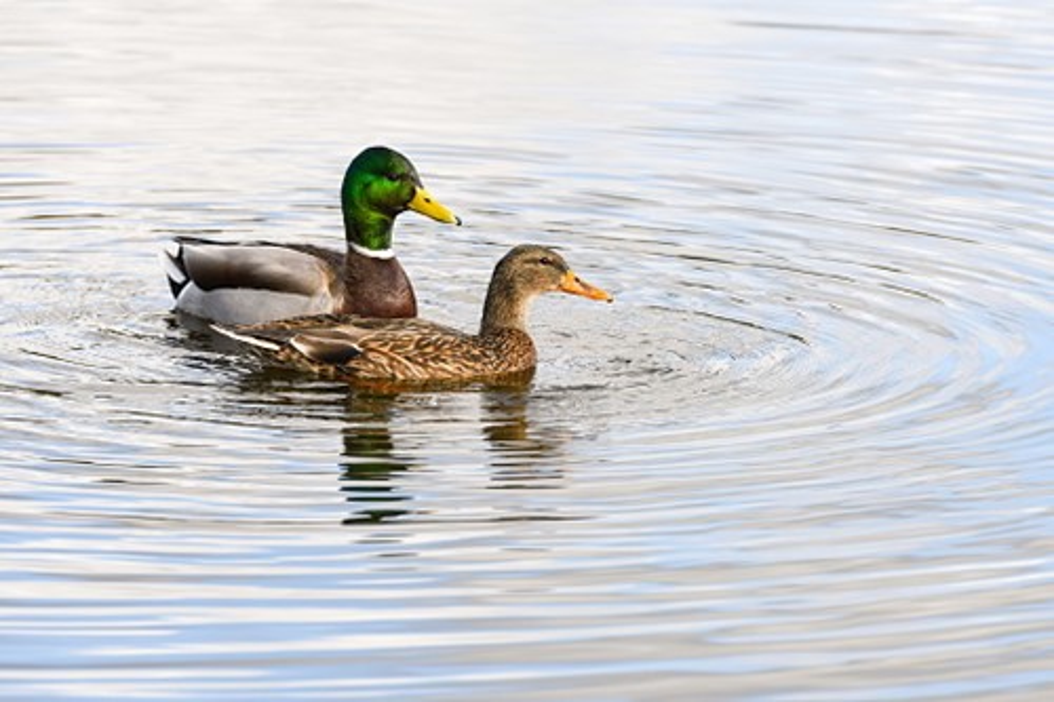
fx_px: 8780
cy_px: 351
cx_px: 527
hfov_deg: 6.9
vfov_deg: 4.6
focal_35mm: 300
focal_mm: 200
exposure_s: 1/320
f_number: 5.6
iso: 100
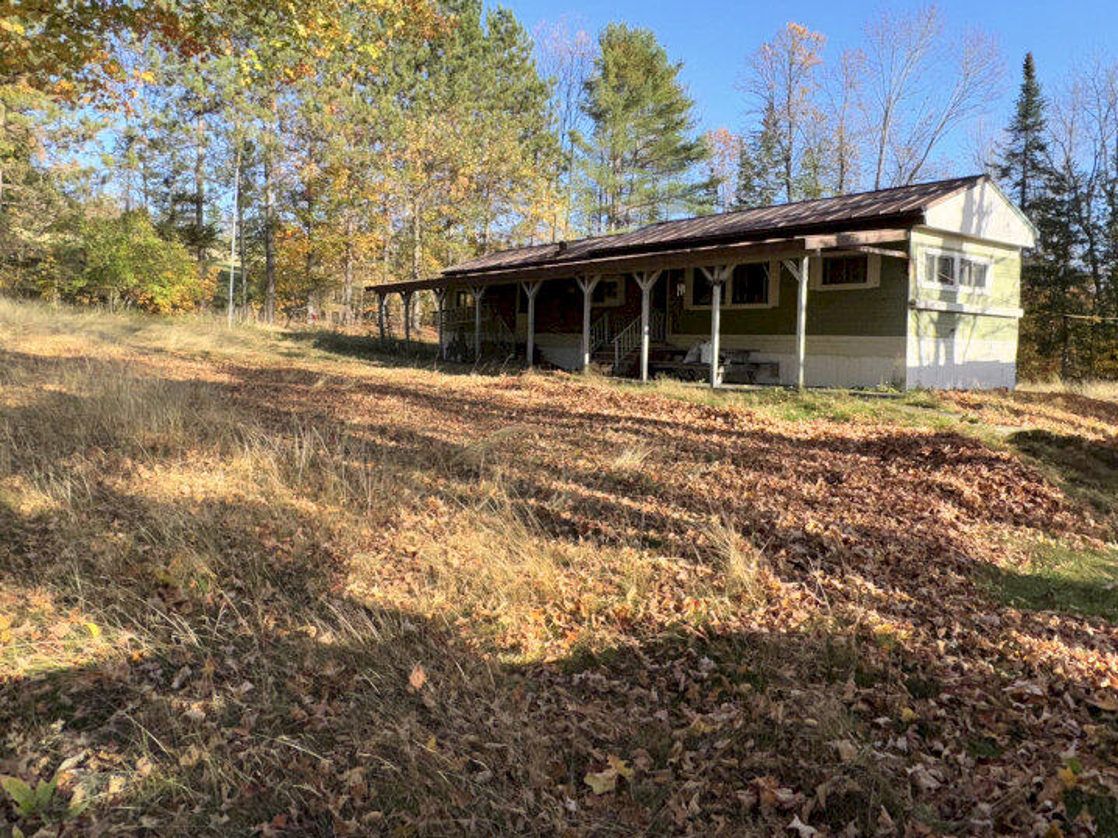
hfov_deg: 67.3
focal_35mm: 26
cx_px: 577
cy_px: 363
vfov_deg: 52.9
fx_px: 839
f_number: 2.2
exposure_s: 1/1094
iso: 32
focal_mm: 2.22
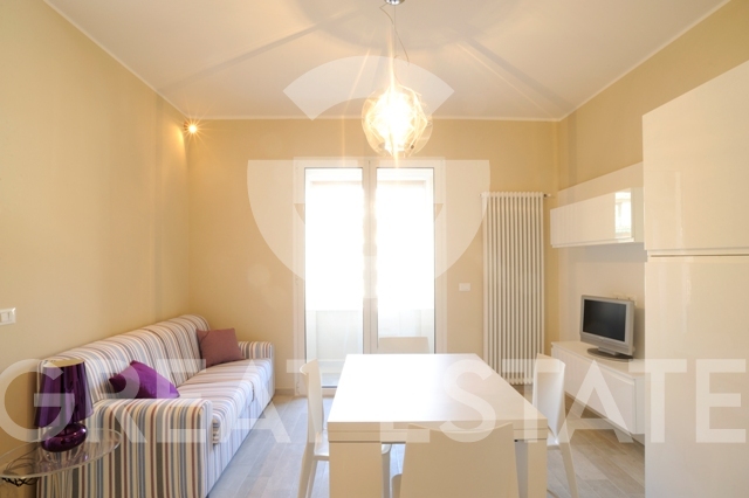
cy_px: 249
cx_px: 374
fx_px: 416
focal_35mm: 20
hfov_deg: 84.0
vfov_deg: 61.9
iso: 200
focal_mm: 20
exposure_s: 1
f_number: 22
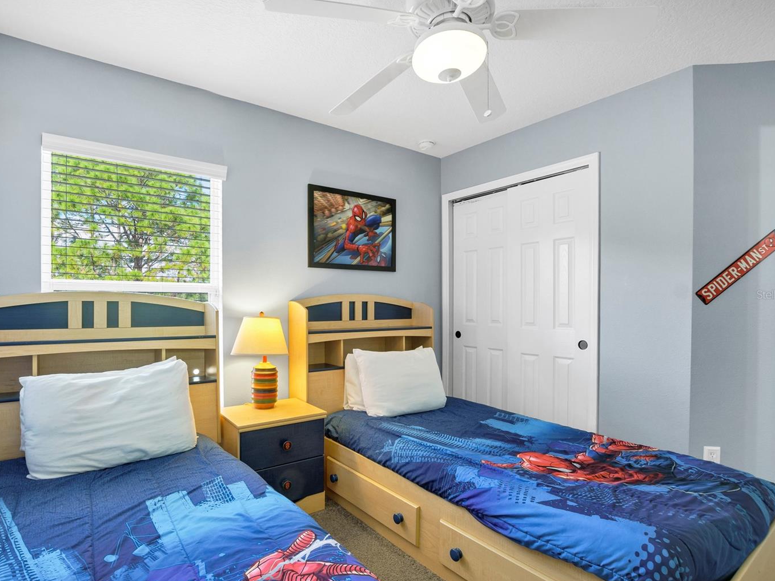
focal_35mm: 17
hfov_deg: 90.8
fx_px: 381
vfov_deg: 74.7
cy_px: 294
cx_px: 351
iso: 200
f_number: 10
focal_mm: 10
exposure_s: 1/4
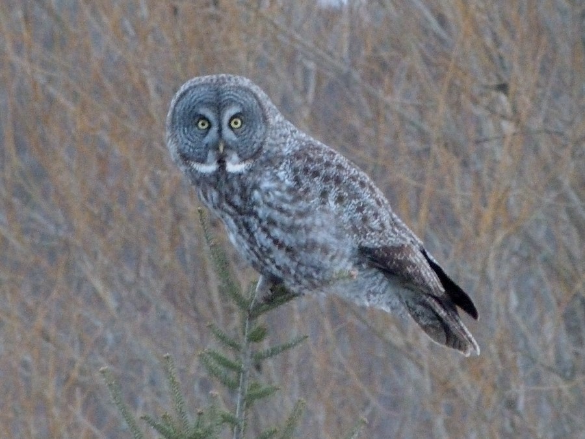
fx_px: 13503
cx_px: 292
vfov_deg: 1.9
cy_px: 220
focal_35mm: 799
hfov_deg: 2.5
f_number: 5.2
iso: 800
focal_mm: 108
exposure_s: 1/40
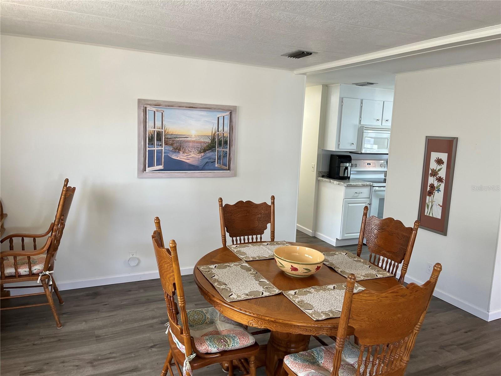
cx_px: 250
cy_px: 188
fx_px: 376
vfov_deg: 53.1
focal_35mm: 26
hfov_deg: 67.3
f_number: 1.6
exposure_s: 1/120
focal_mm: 5.1
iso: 100
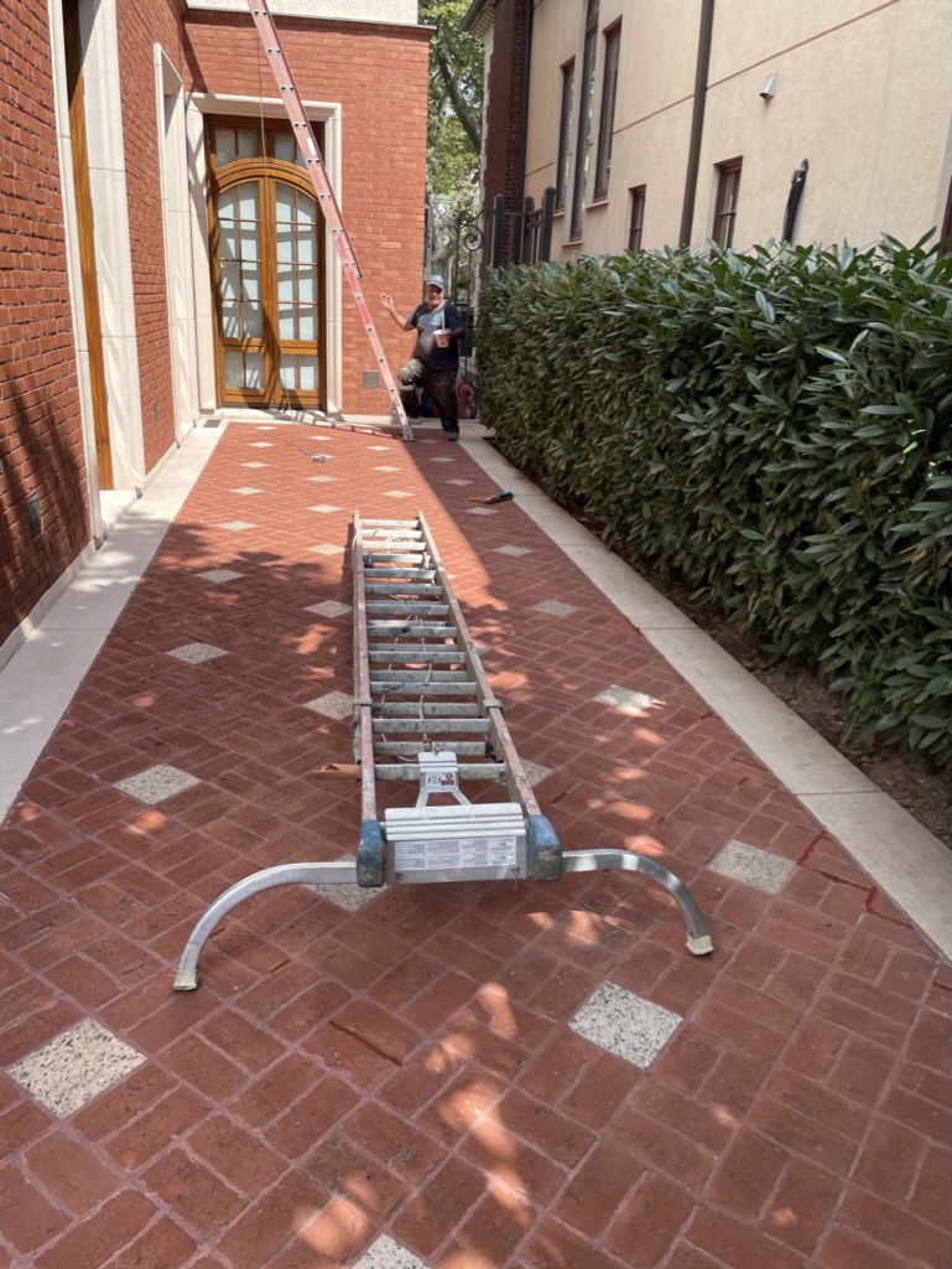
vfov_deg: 67.3
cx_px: 476
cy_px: 634
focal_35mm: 26
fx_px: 953
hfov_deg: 53.1
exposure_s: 1/812
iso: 32
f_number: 1.6
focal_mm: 4.2
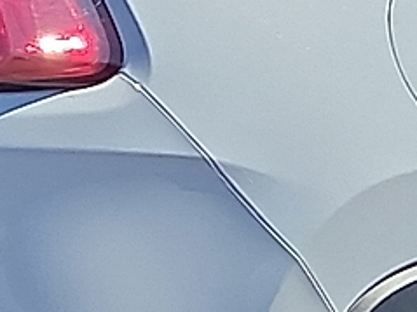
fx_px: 3383
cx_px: 98
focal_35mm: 281
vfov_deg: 5.3
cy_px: 157
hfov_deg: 7.0
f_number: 1.8
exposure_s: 1/2000
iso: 25
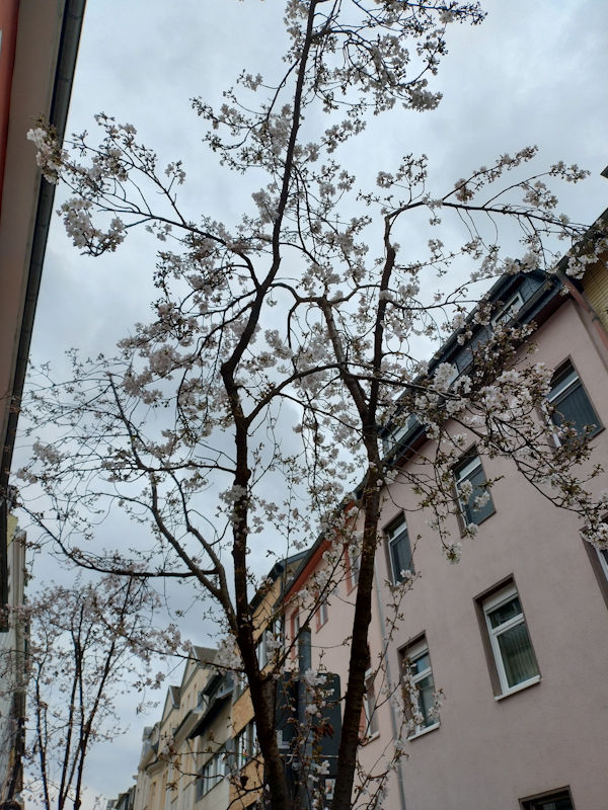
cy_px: 405
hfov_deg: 54.9
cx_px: 304
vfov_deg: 69.4
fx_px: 585
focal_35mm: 25
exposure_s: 1/157
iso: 100
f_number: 1.7
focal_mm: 4.71
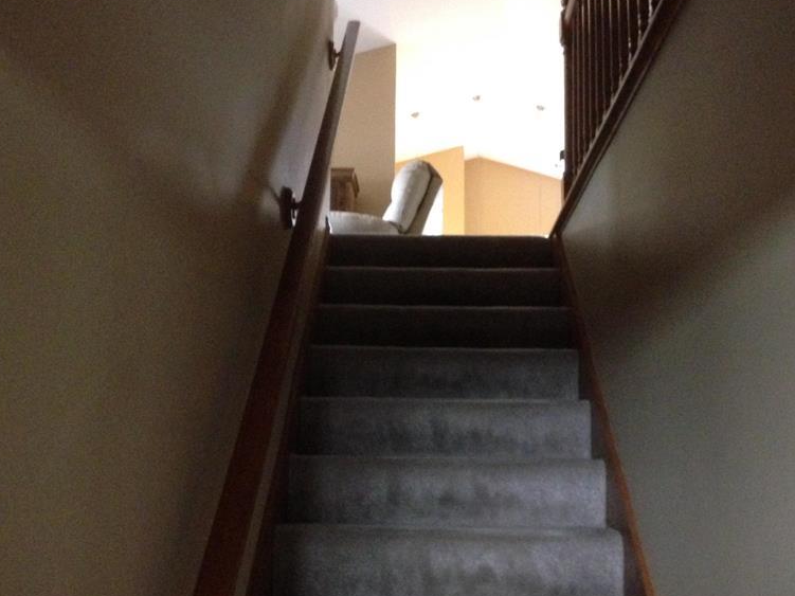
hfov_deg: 42.1
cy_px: 323
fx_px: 1033
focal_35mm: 45
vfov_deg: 32.2
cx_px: 423
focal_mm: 4.12
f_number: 2.4
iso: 640
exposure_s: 1/15
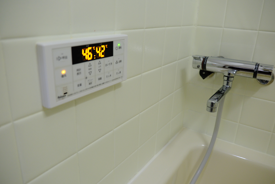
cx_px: 138
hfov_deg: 63.7
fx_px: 222
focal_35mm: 29
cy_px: 92
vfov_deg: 45.0
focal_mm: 19
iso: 1000
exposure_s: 1/27
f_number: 3.6
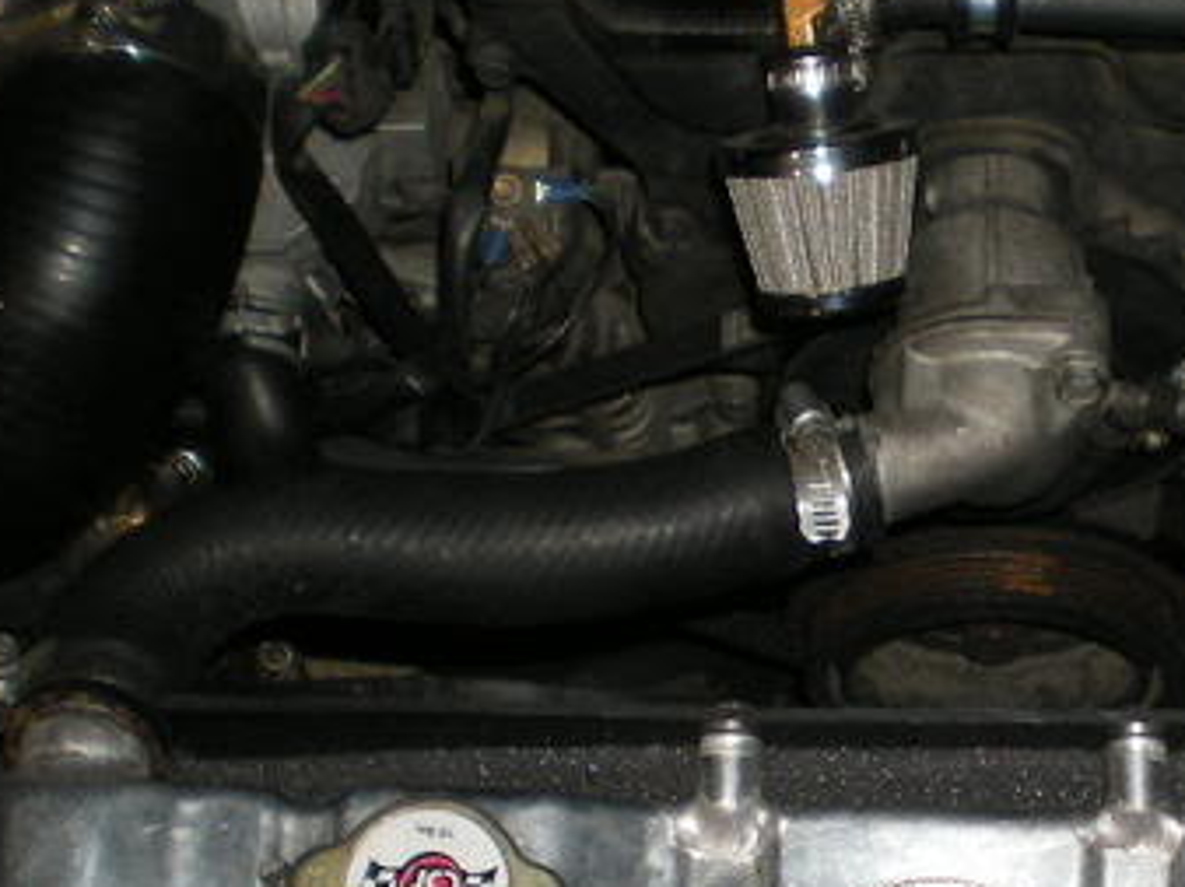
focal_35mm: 90
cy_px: 750
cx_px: 1069
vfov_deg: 16.2
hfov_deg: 21.3
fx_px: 3079
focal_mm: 6.3
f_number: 3.1
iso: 64
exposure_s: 1/60
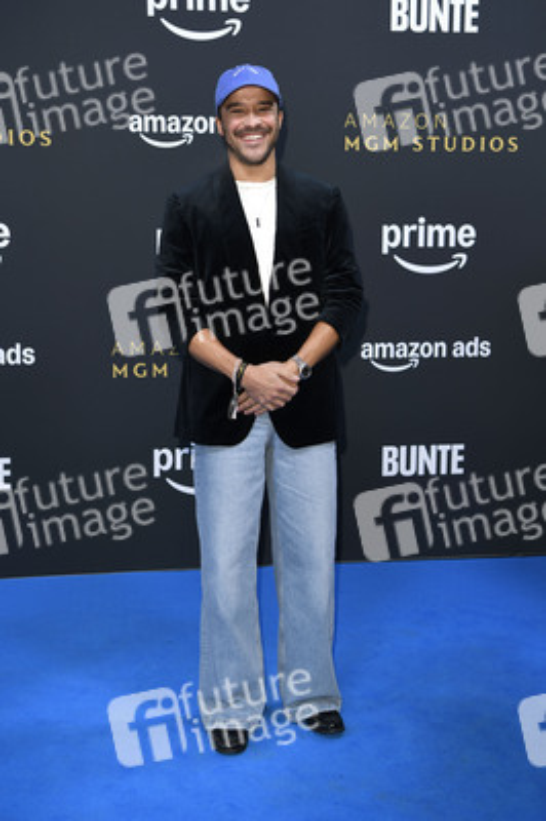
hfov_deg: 29.2
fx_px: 1048
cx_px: 273
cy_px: 410
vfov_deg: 42.8
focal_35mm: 46
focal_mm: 46
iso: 400
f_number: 4
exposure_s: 1/500
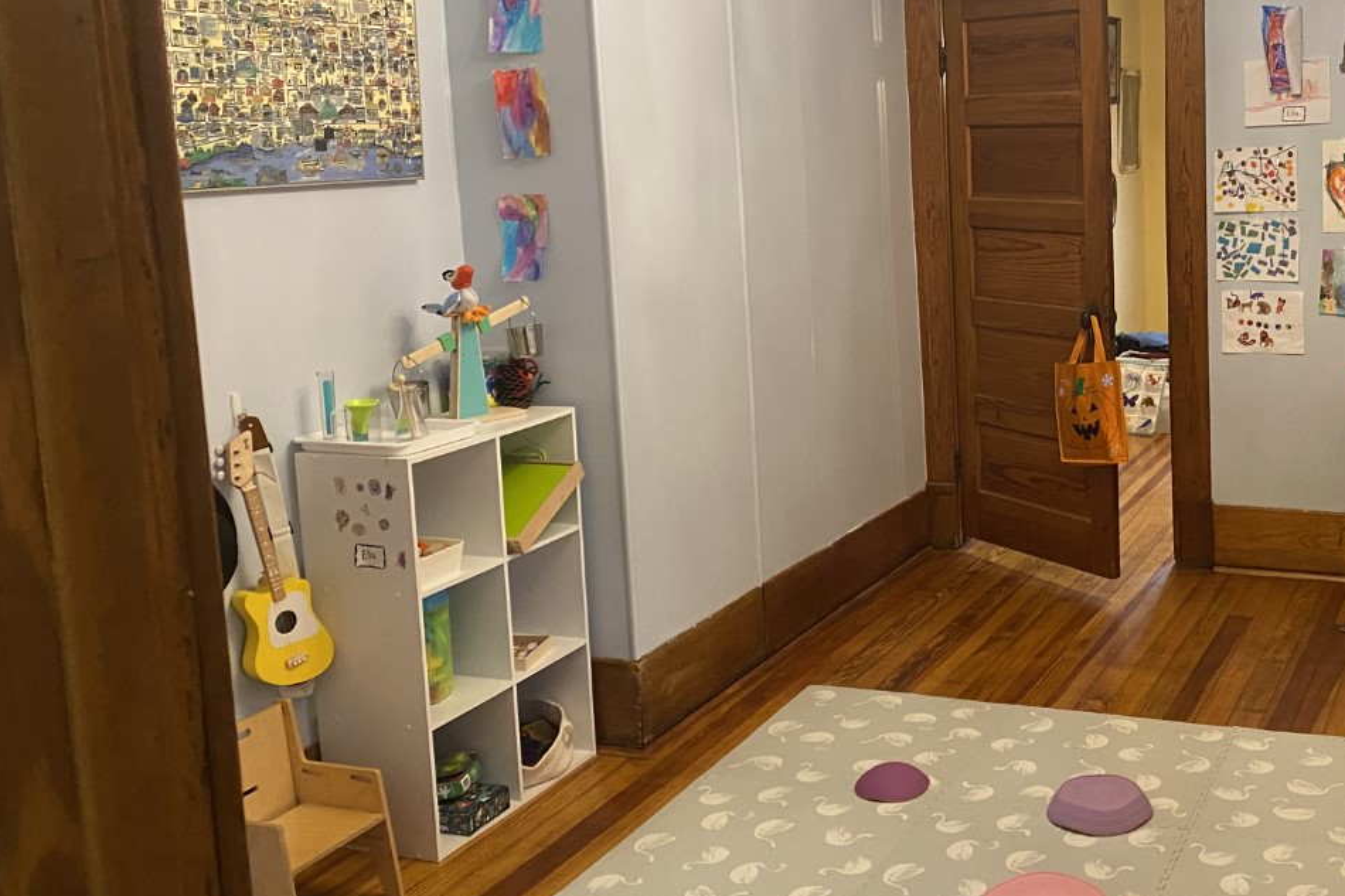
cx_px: 1015
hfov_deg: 45.7
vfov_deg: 32.5
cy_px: 334
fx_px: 1531
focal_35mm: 41
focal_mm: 4.25
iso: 320
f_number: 1.8
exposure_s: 1/60
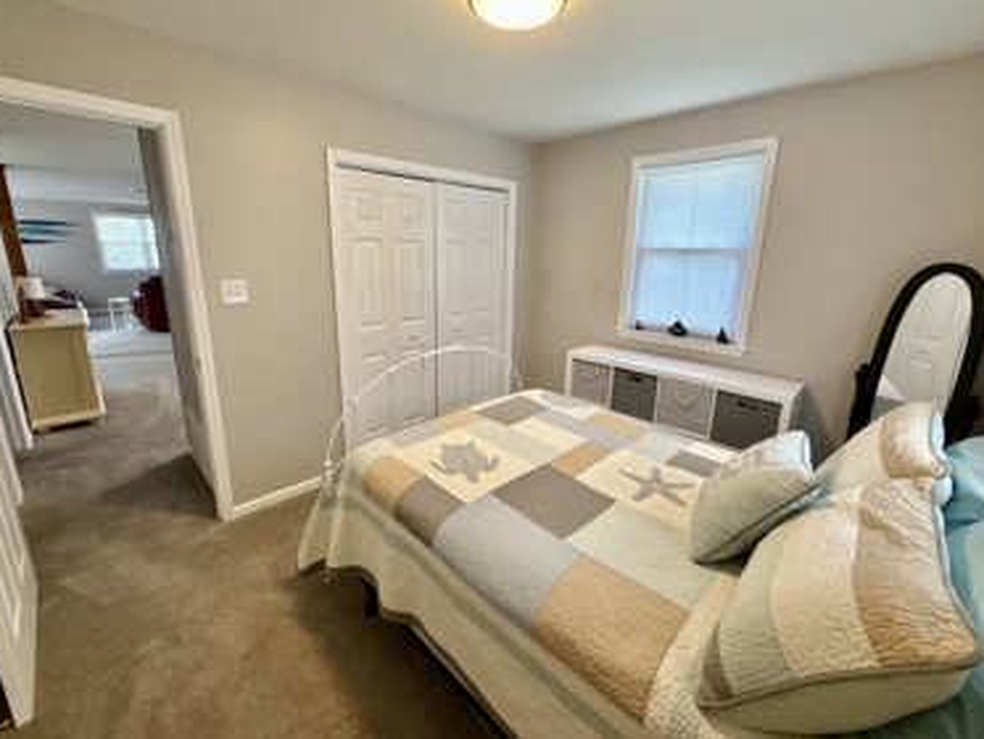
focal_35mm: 15
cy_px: 348
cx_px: 488
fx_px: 427
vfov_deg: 81.7
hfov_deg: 98.2
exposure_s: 1/120
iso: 160
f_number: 2.2
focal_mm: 2.22
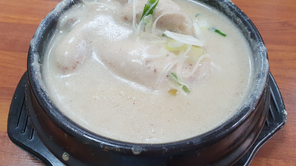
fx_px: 243
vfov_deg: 37.7
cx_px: 153
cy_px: 95
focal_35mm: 31
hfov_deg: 62.6
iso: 200
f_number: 2.4
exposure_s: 1/120
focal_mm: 4.32
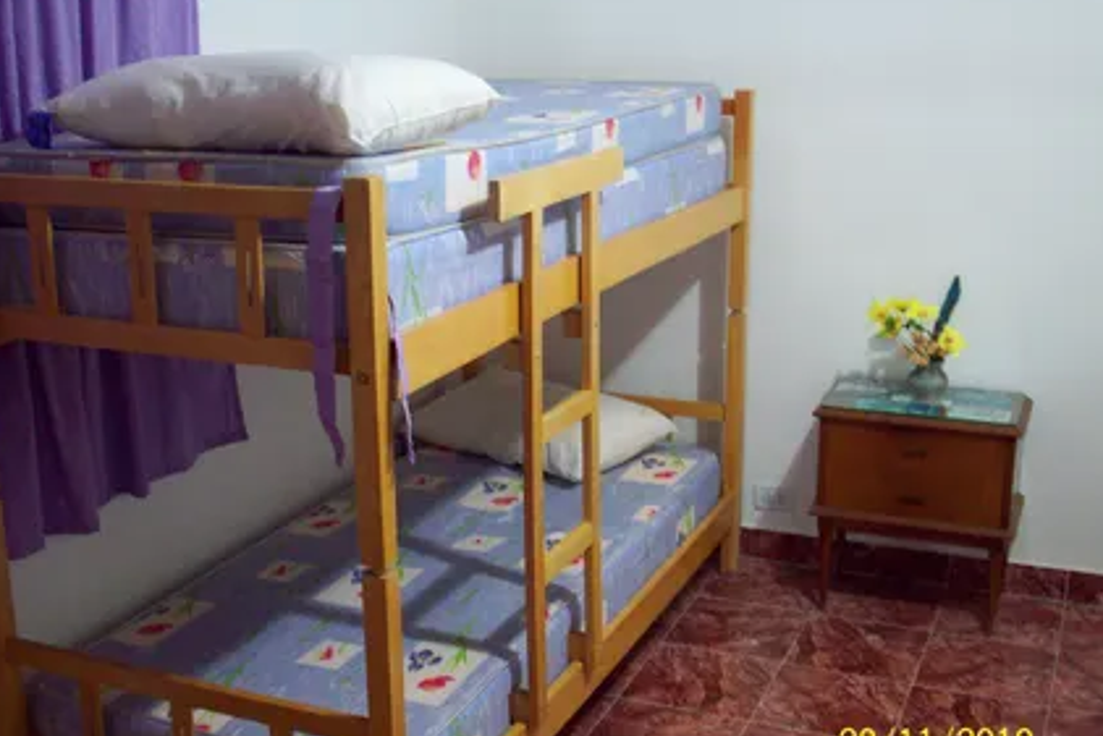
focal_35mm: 50
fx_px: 1532
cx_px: 540
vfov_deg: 27.0
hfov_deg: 39.6
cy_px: 393
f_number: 3.1
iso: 183
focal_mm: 7.6
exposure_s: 1/8
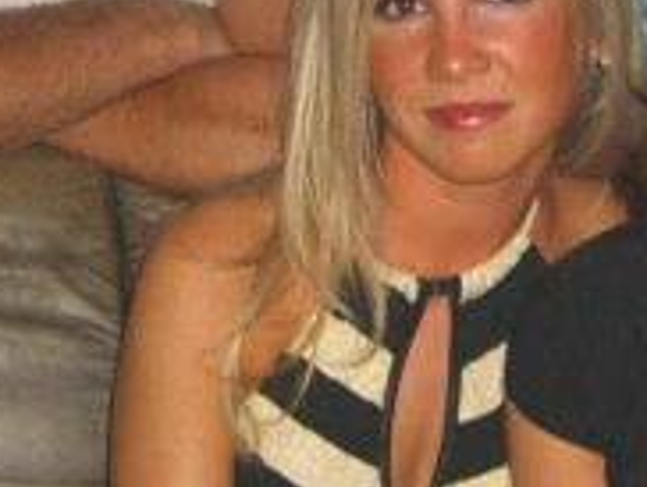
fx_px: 2339
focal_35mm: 125
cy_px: 39
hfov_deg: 15.7
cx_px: 473
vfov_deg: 11.8
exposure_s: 1/60
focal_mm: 7.9
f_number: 2.8
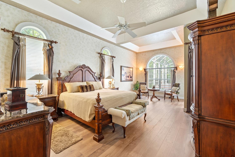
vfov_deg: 77.3
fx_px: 98
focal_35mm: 15
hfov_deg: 100.4
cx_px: 117
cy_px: 79
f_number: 6.3
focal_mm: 14
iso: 250
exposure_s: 1
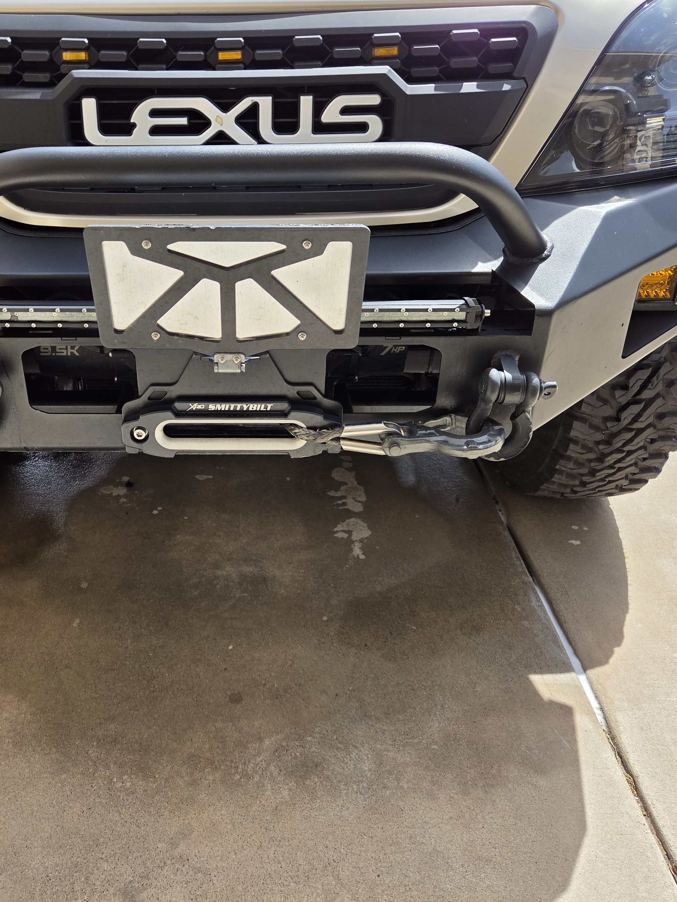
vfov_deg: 58.4
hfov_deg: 45.0
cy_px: 448
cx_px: 250
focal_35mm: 31
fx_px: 808
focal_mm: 5.4
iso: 80
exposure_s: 1/2384
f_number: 1.8
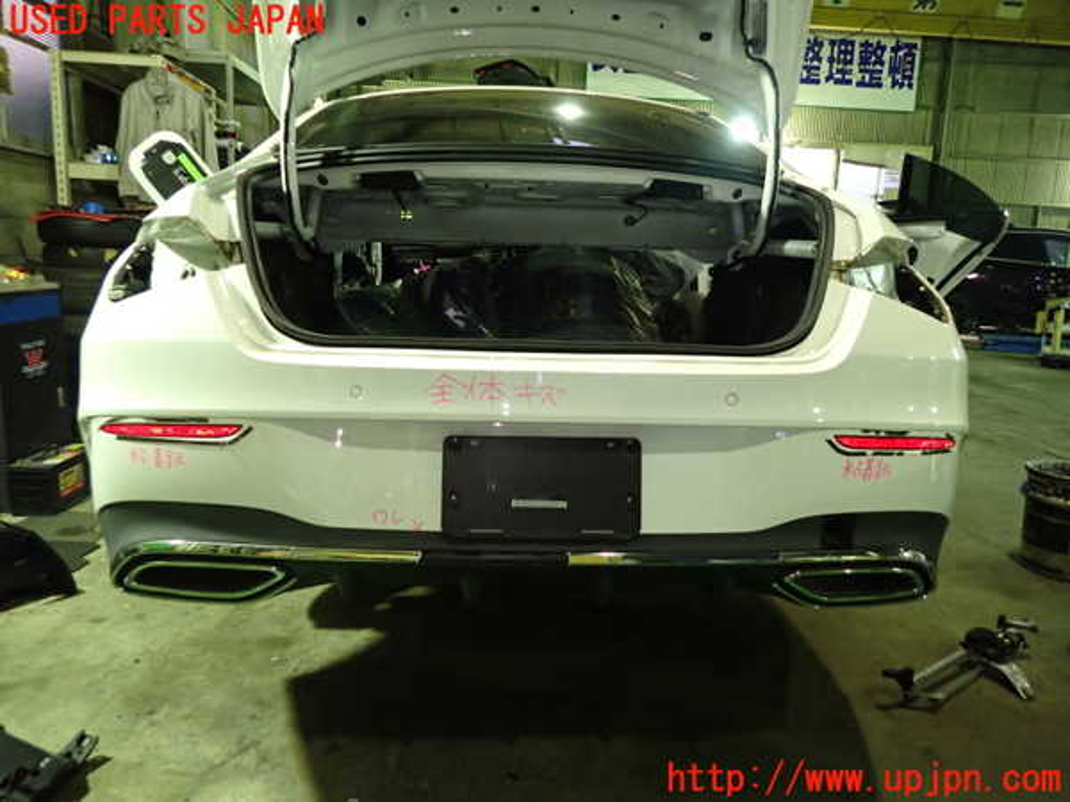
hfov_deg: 69.4
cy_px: 401
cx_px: 535
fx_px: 773
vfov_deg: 54.9
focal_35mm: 25
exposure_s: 1/30
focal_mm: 4.5
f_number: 2
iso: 640
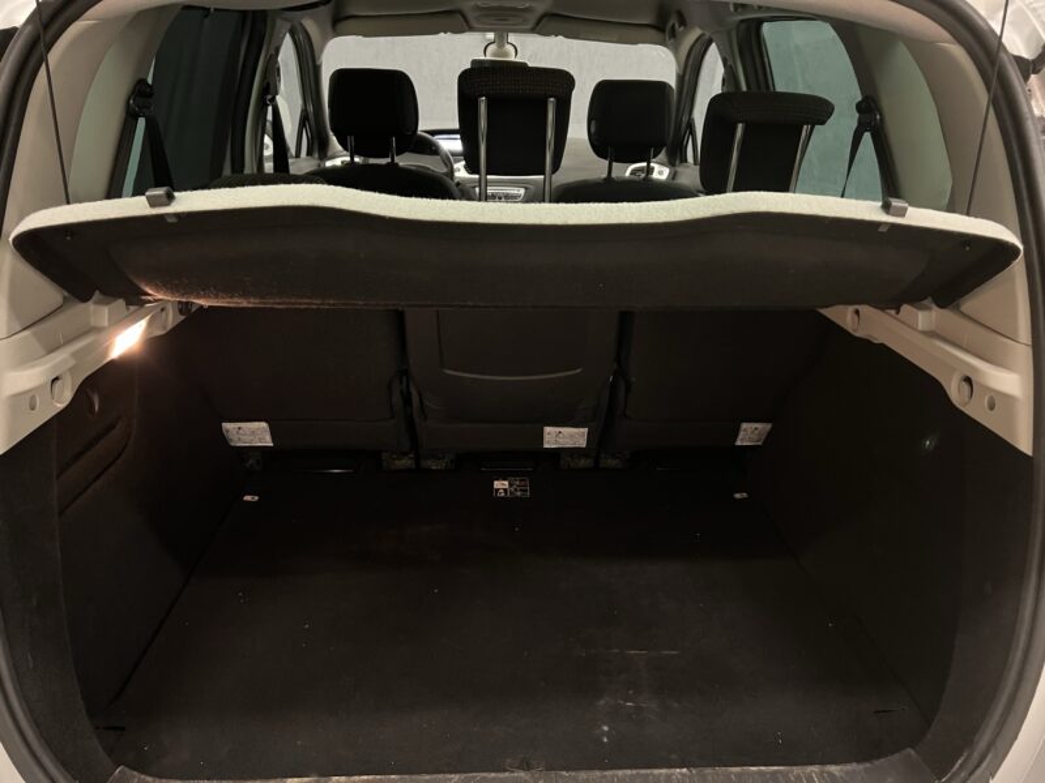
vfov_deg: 53.1
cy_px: 392
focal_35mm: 26
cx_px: 522
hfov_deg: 67.3
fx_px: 785
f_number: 1.5
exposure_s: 1/25
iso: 800
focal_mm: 5.7
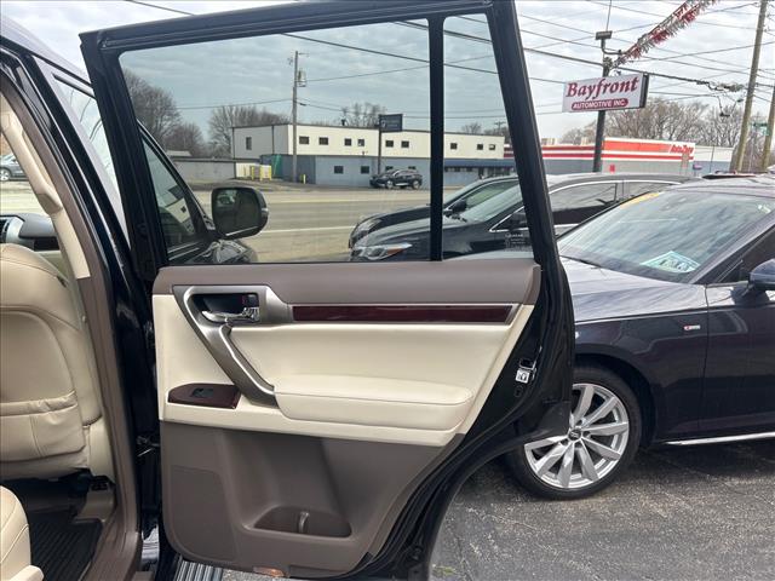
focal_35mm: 26
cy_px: 290
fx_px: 582
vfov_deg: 53.1
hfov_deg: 67.3
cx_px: 388
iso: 50
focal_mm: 5.7
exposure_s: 1/873
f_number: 1.5
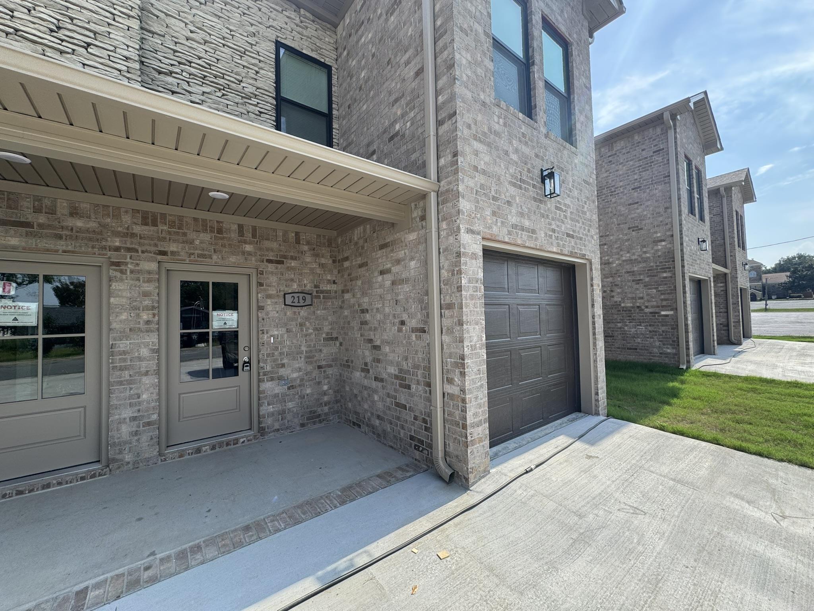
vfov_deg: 85.7
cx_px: 407
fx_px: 329
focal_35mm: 14
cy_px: 306
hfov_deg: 102.1
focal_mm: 2.22
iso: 40
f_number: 2.2
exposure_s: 1/631
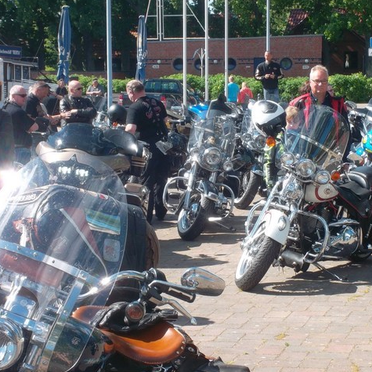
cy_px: 186
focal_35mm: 100
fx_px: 1216
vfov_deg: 17.4
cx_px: 218
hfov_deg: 17.4
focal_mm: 12.3
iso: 80
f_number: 5.9
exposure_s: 1/125
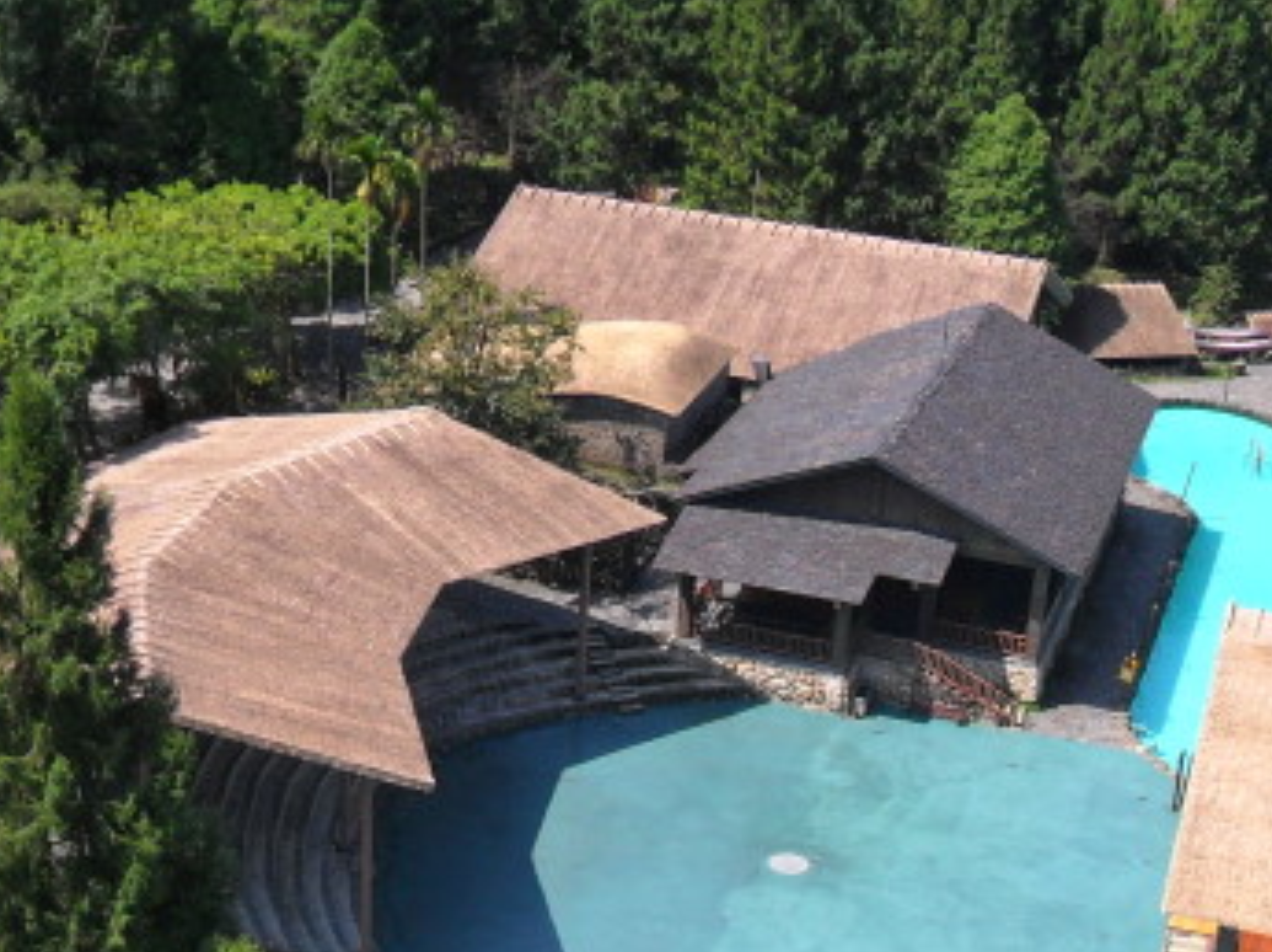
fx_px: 2386
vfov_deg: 22.2
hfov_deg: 29.8
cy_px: 786
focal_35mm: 65
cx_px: 771
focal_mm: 6.2
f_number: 8.9
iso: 100
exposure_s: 1/90
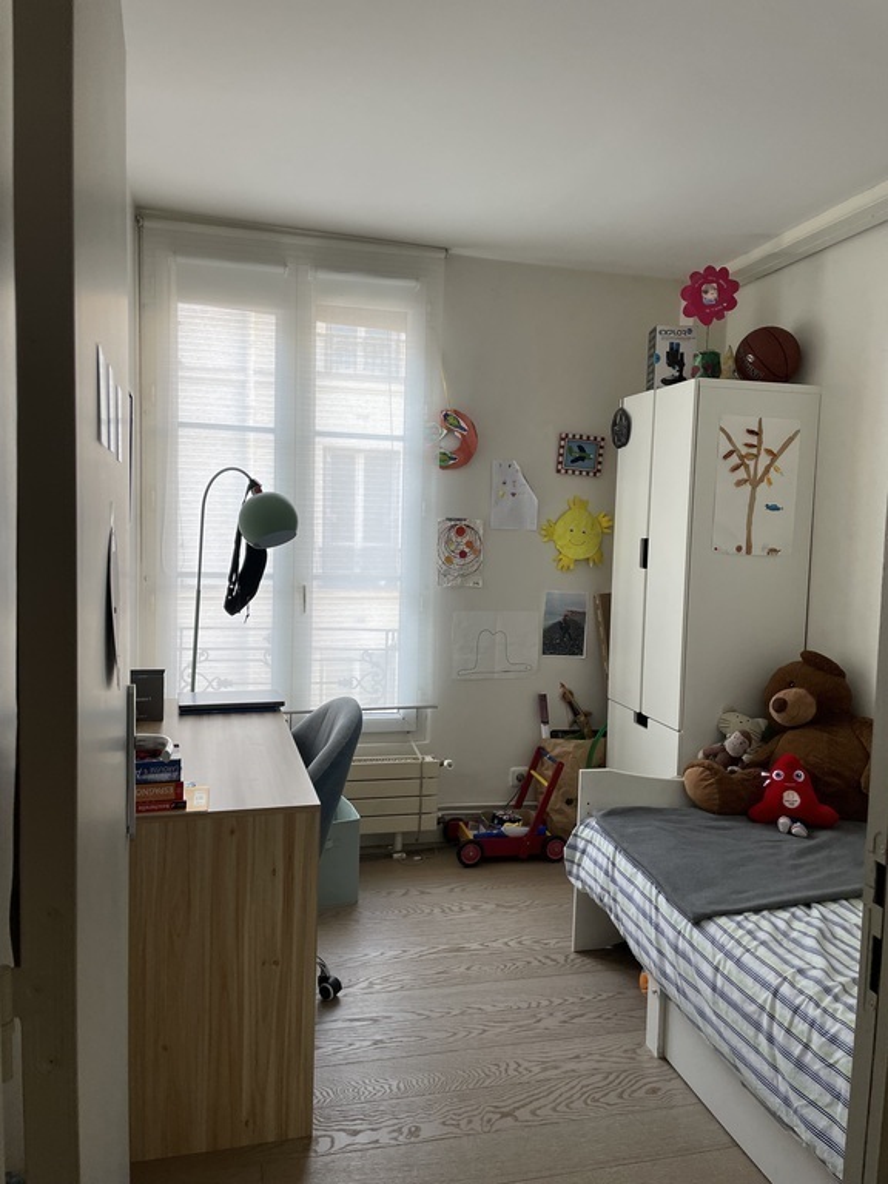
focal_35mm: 26
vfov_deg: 67.3
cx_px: 444
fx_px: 889
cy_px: 592
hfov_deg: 53.1
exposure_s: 1/121
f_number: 1.6
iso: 100
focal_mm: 4.2
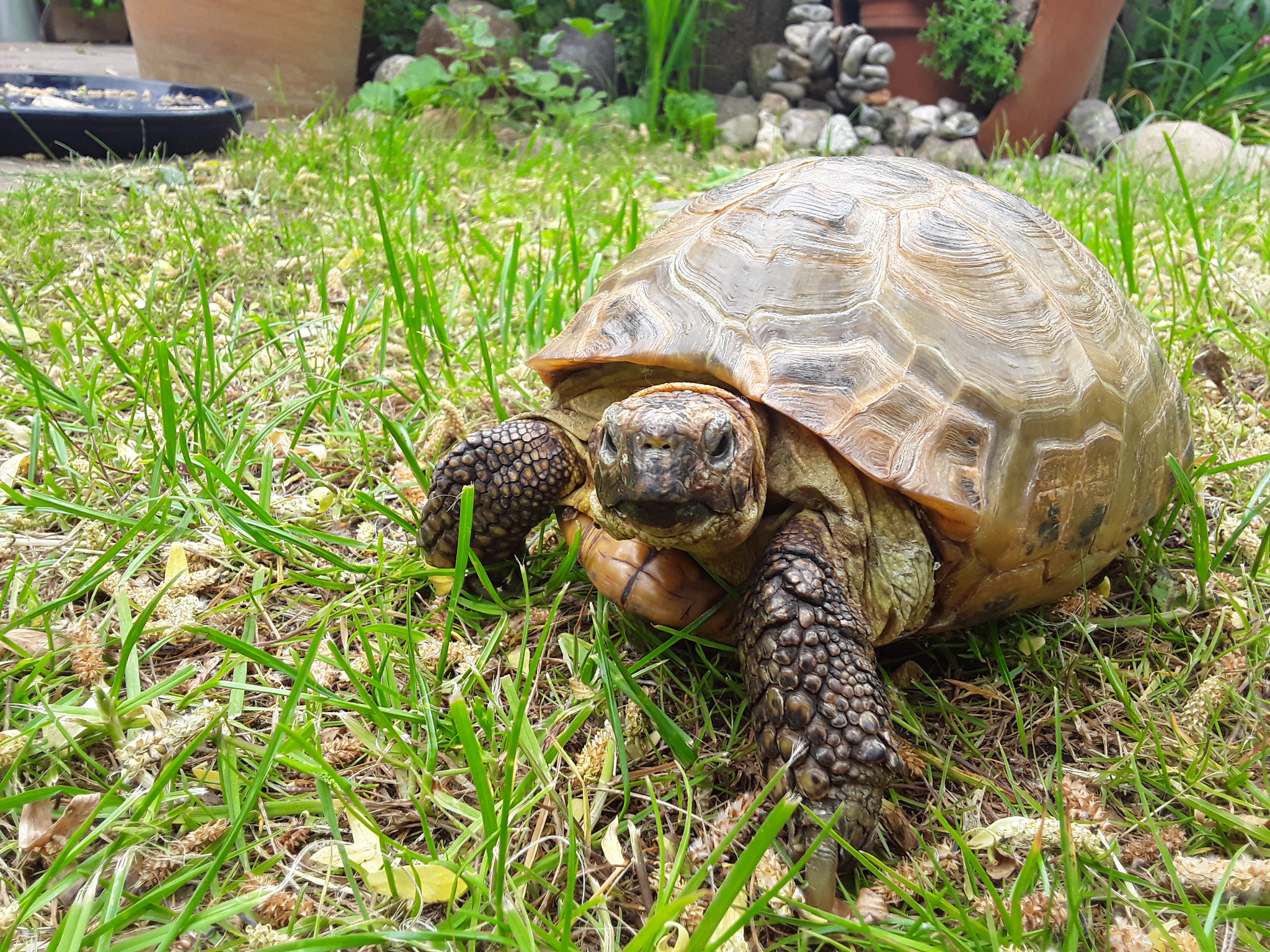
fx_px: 991
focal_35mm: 27
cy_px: 476
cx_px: 635
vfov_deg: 51.4
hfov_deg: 65.3
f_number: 1.9
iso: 40
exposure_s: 1/153
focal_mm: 2.91
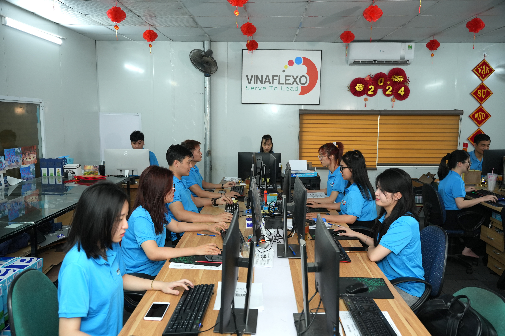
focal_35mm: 30
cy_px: 168
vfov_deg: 43.1
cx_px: 252
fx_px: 426
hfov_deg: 61.3
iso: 1000
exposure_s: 1/200
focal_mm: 30.4
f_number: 4
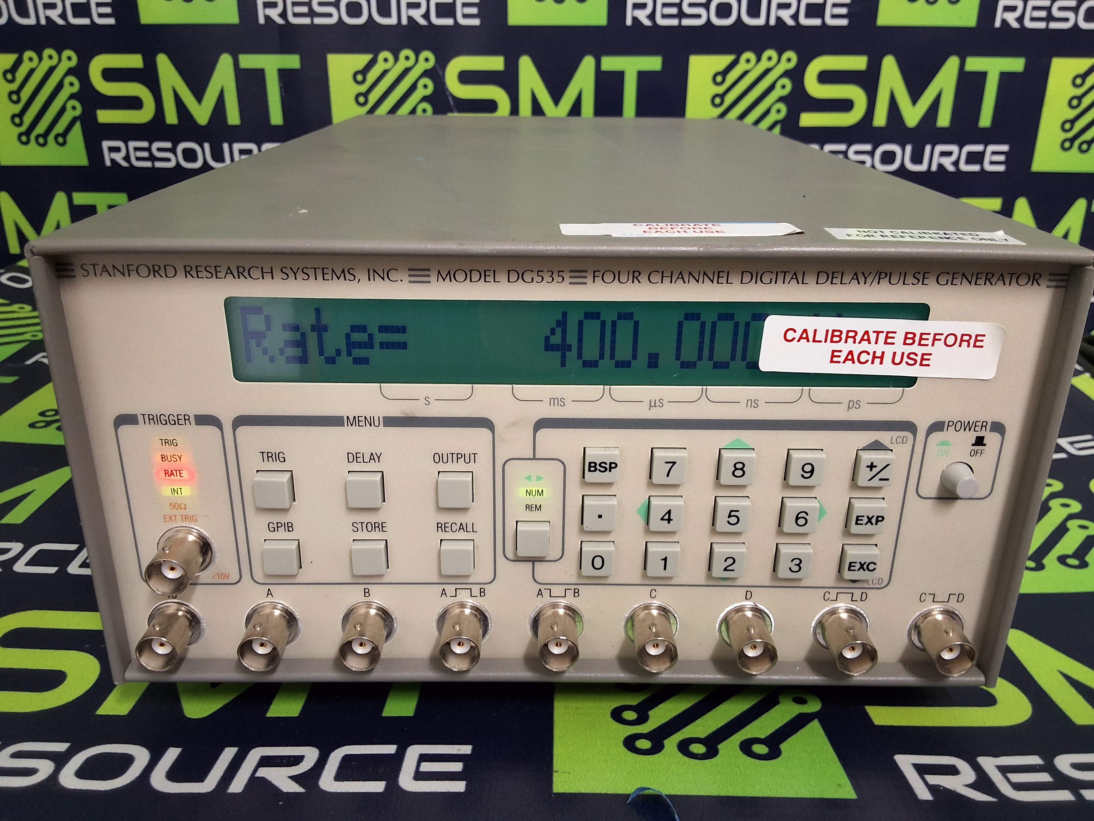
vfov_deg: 49.7
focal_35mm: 28
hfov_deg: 63.4
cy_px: 410
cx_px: 547
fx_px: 885
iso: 200
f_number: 1.9
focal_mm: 2.91
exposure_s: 1/40
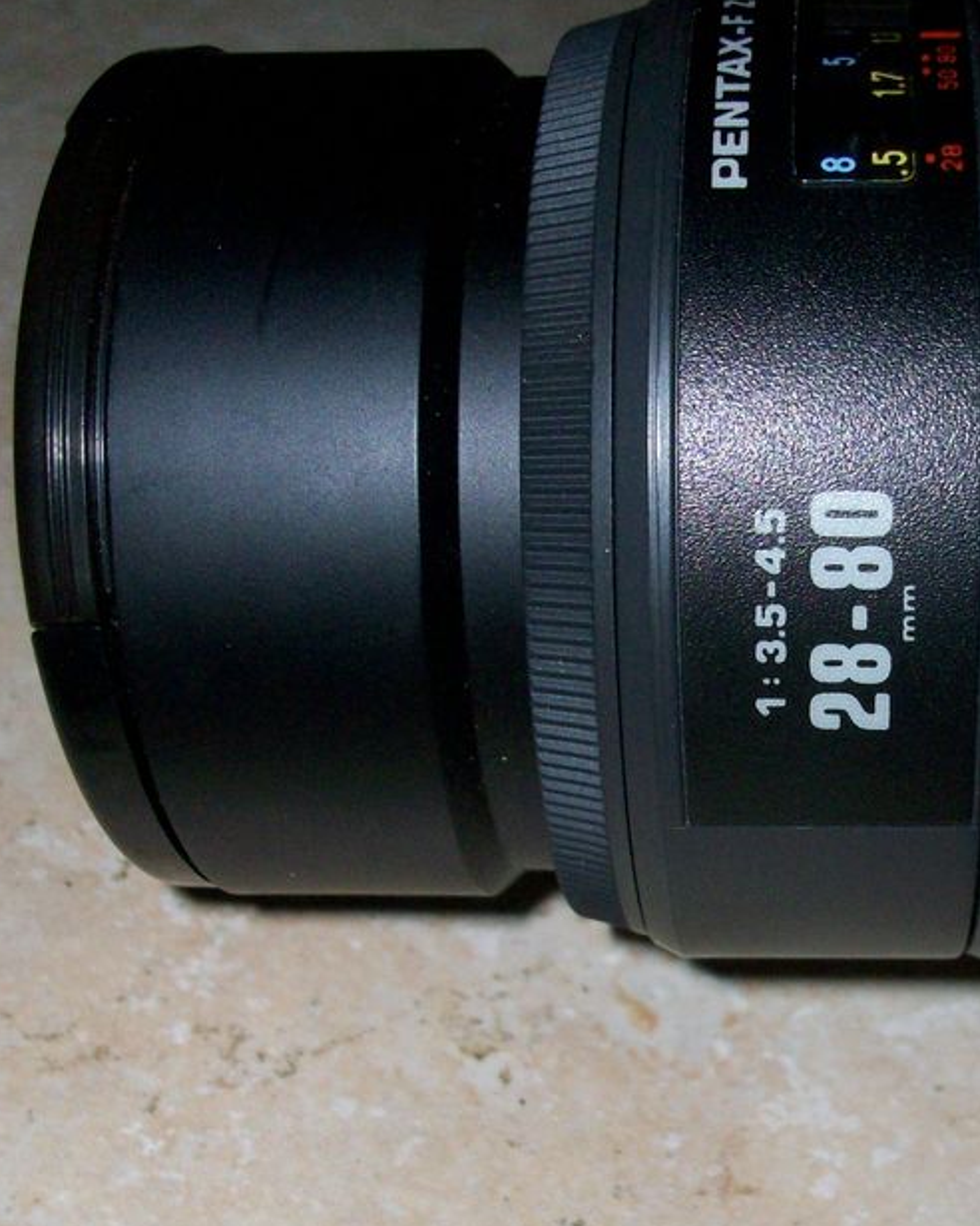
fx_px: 1958
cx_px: 715
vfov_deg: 34.7
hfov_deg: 27.8
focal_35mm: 54
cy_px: 704
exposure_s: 1/60
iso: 160
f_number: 2.8
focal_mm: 5.7
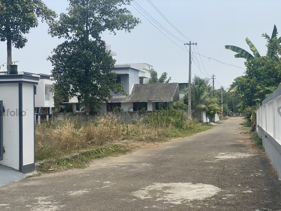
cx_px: 140
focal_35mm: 52
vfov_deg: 28.0
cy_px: 106
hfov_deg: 36.8
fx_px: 422
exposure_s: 1/1597
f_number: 2
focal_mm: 6
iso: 20
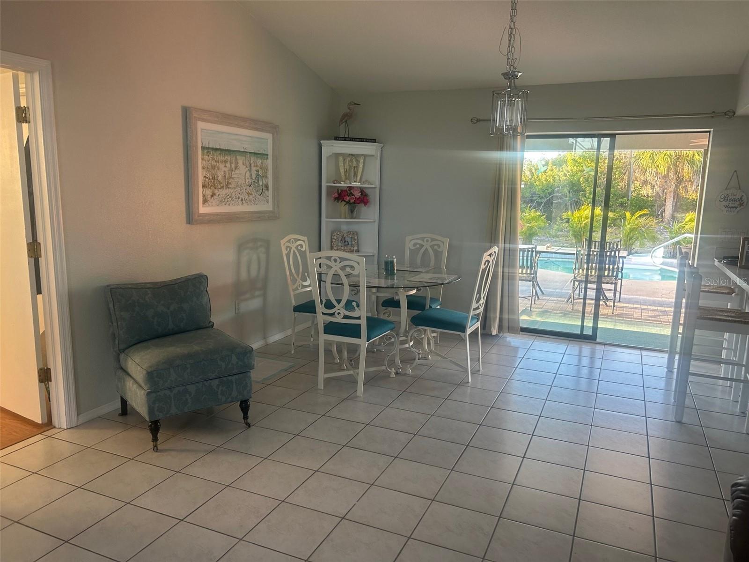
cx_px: 374
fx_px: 563
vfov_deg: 53.1
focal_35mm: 26
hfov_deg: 67.3
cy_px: 281
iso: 100
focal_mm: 5.7
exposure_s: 1/75
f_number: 1.5
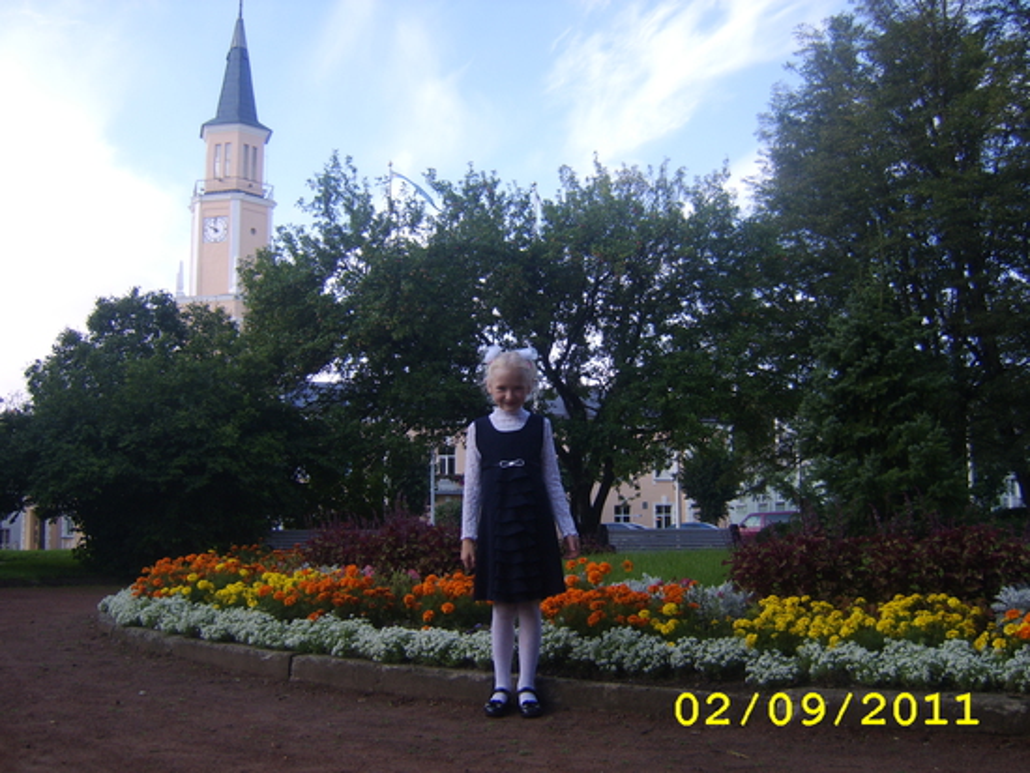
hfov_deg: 58.3
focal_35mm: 31
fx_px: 923
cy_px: 386
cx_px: 515
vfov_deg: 45.5
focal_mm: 8.13
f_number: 6.7
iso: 71
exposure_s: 1/500
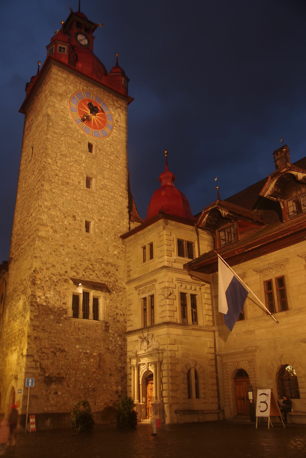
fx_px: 421
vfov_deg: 57.2
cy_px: 229
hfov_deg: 40.0
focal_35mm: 33
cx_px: 153
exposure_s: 1/2.5
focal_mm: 21.88
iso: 400
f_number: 2.8
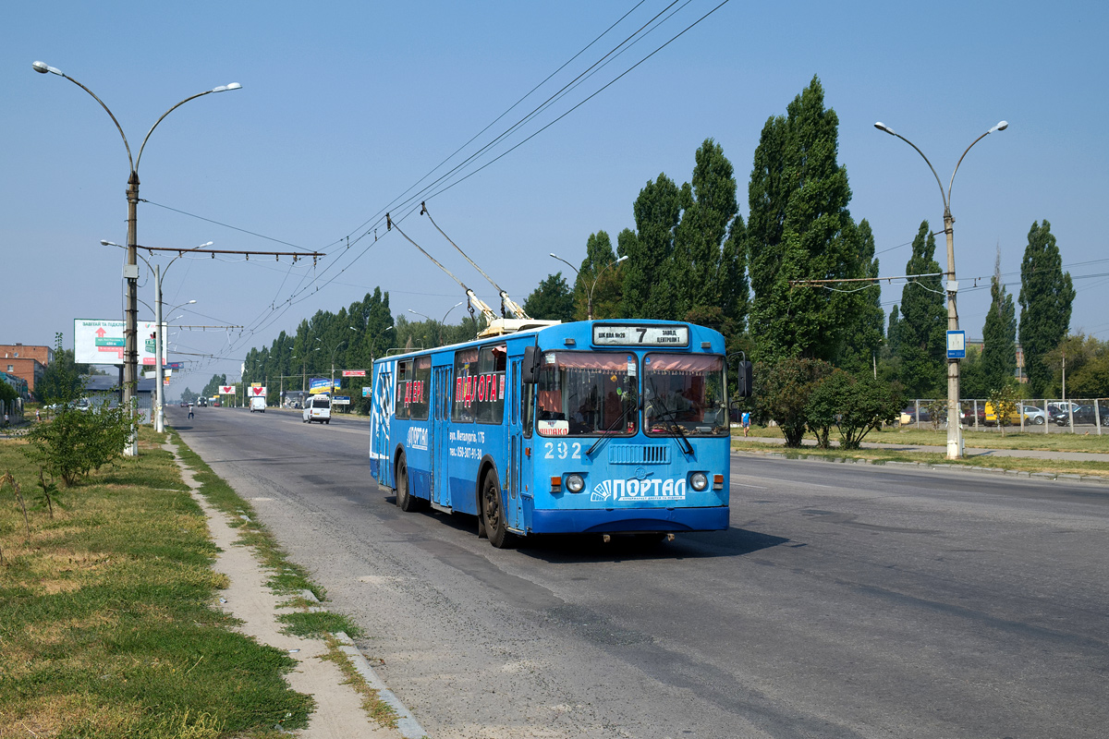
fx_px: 1171
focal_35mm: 38
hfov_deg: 50.7
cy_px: 370
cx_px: 554
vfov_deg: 35.1
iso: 200
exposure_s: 1/800
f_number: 7.1
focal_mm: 25.4
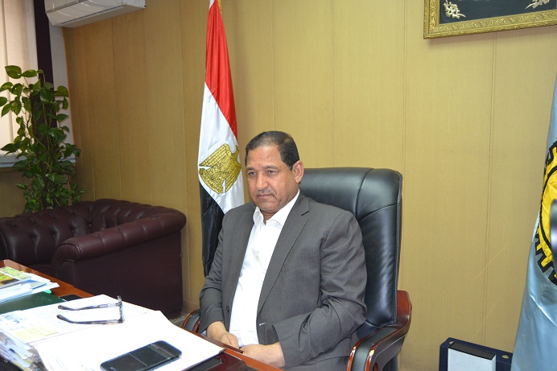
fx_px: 464
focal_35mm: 30
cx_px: 278
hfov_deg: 61.9
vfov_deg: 43.6
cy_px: 186
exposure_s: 1/60
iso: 800
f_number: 3.5
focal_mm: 20
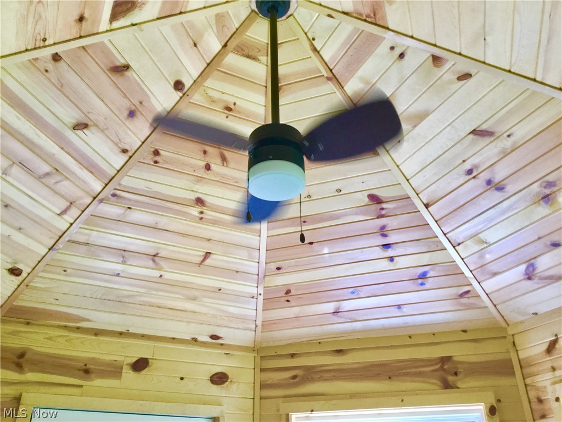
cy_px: 211
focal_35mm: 31
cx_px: 281
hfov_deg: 58.4
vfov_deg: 45.4
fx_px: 503
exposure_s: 1/40
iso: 25
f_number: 2.4
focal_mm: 3.3
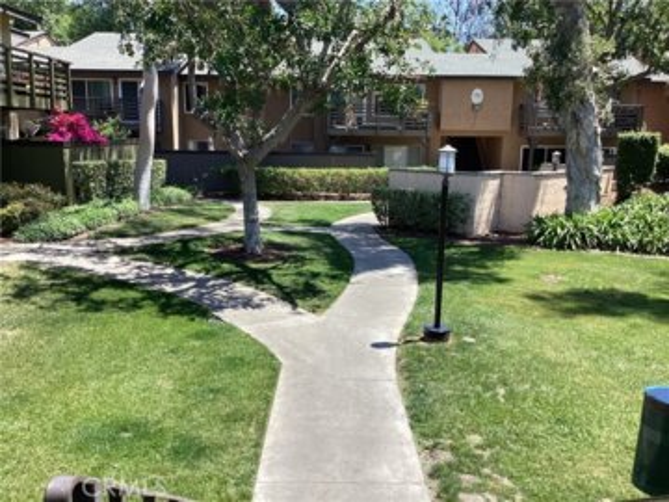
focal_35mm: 31
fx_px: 599
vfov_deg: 45.4
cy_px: 251
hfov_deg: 58.4
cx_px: 334
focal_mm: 3.3
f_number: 2.4
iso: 25
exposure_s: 1/631
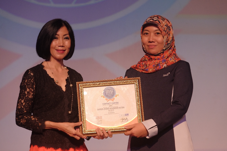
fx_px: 832
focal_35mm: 132
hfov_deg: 15.5
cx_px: 114
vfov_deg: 10.4
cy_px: 76
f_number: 5.6
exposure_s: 1/100
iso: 1000
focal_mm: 88.2
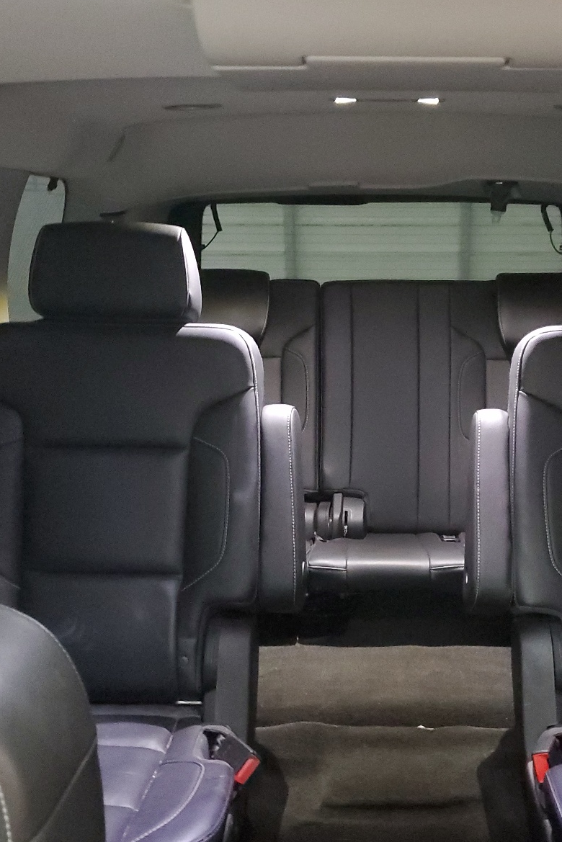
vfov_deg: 51.9
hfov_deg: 35.5
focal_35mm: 37
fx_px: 866
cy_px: 427
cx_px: 387
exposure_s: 1/6
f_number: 1.5
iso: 977
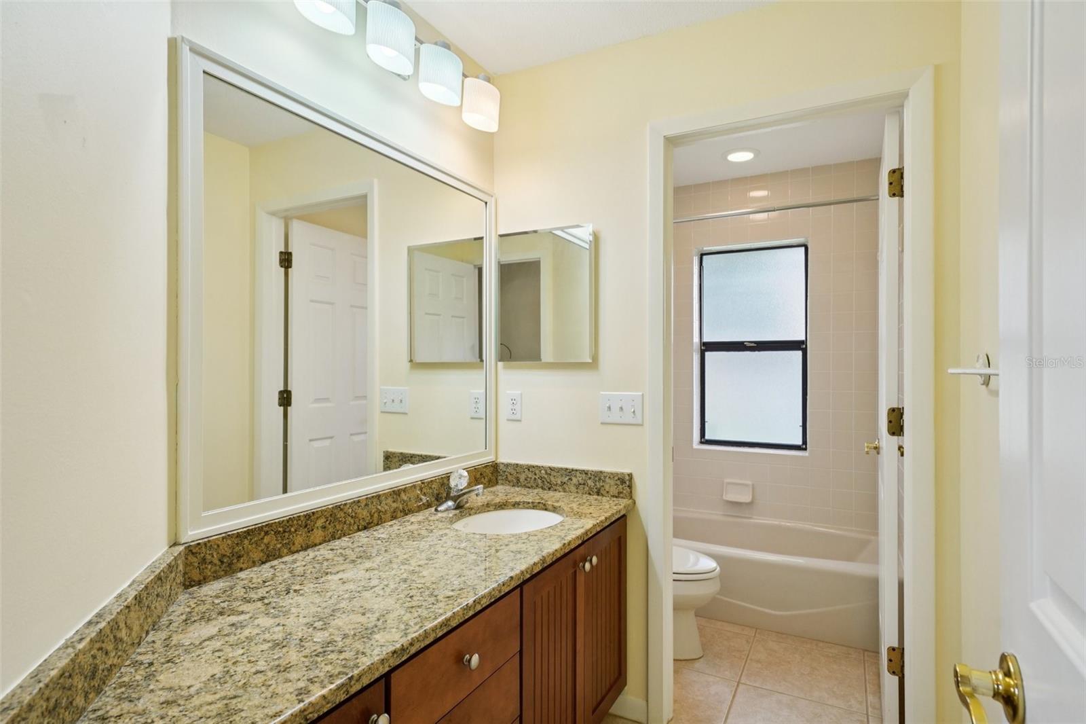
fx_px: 573
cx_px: 543
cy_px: 362
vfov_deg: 64.5
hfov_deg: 86.9
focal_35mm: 19
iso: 800
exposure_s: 1/125
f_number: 8
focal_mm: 19
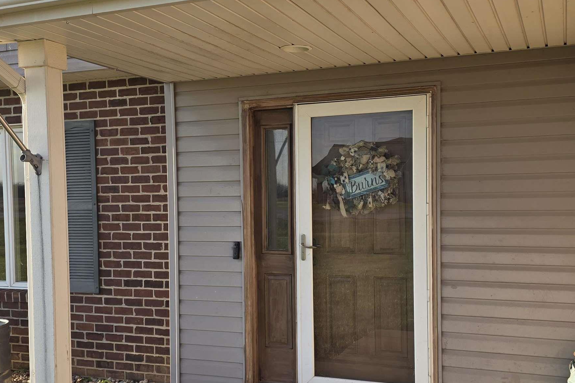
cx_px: 287
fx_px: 671
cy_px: 217
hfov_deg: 46.4
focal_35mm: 42
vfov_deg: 31.8
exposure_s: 1/1372
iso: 80
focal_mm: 6.25
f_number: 1.7
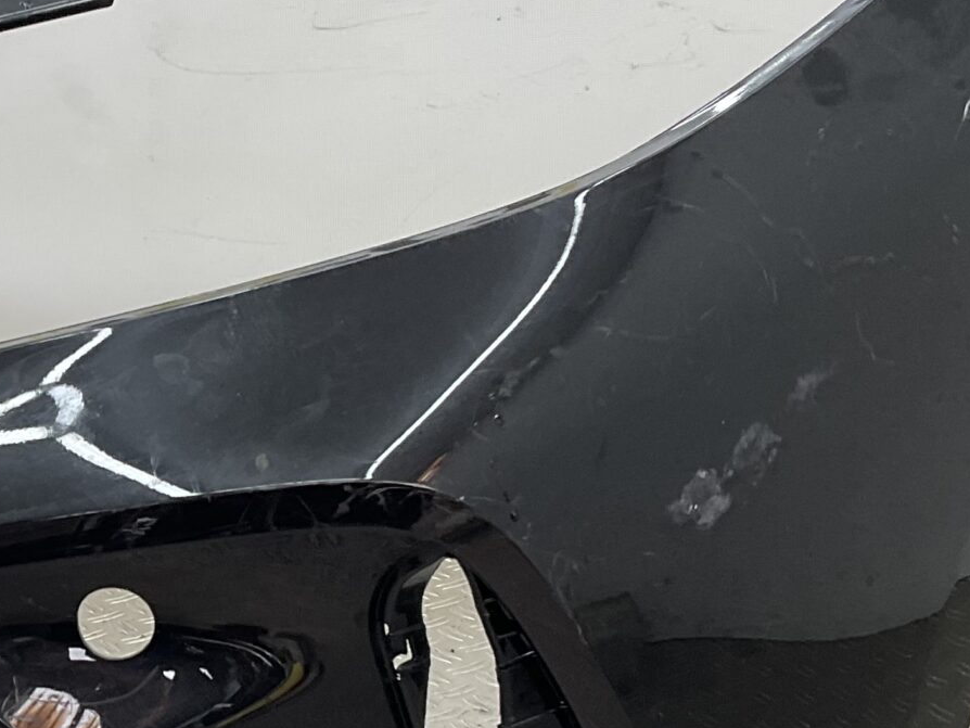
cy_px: 531
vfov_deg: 17.7
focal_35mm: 83
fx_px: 2326
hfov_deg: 22.6
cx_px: 1
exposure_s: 1/100
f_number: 1.8
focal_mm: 3
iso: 25
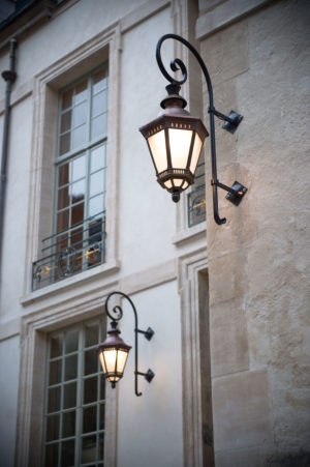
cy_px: 234
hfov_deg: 19.4
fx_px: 905
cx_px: 155
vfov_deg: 28.9
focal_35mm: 70
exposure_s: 1/1250
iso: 320
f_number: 2.8
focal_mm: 70
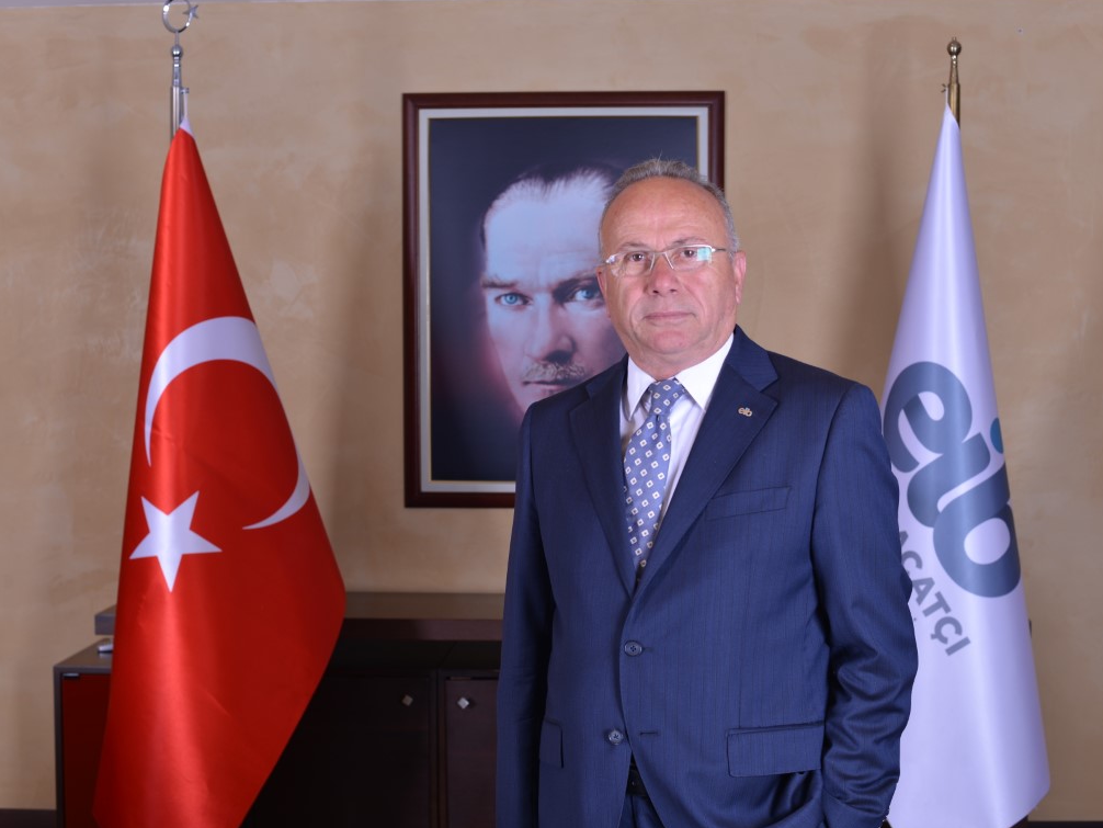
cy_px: 410
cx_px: 558
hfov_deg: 34.9
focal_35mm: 55
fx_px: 1753
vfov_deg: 26.6
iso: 100
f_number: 6.3
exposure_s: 1/160
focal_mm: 50
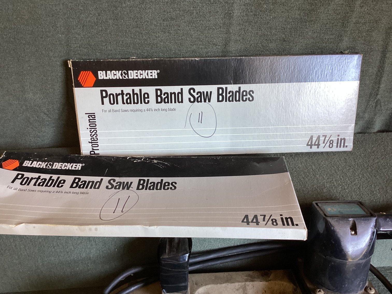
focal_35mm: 31
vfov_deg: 45.4
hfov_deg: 58.3
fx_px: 351
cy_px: 147
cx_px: 196
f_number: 2.4
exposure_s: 1/60
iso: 80
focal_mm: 3.3
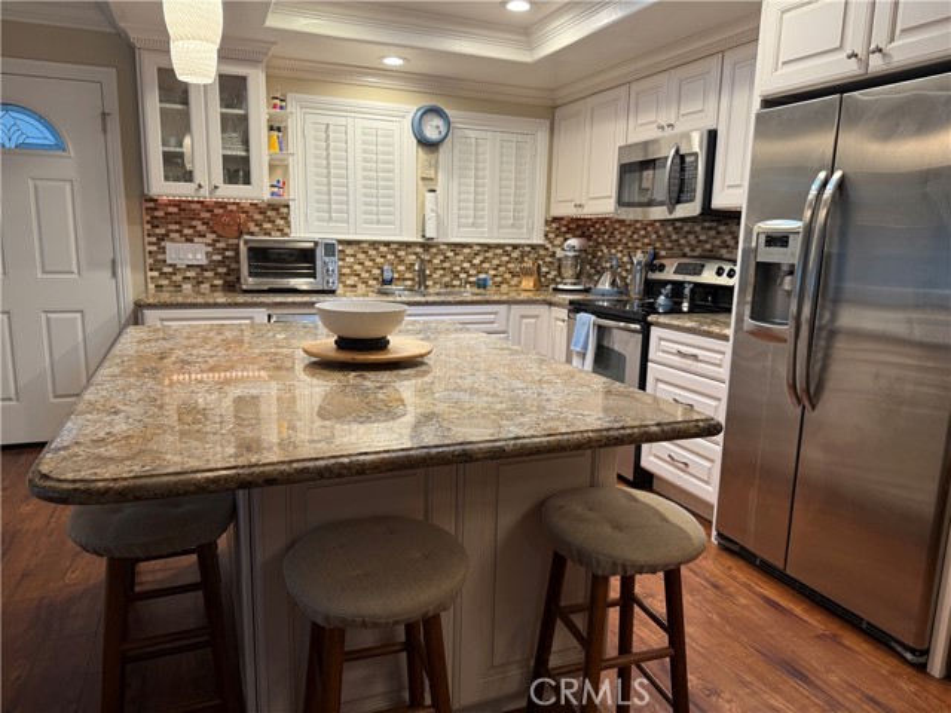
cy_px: 356
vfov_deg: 56.8
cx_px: 476
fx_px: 659
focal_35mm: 24
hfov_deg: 71.6
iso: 160
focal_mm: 6.76
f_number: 1.78
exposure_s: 1/60
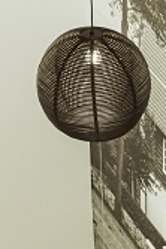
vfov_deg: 12.8
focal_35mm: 157
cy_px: 282
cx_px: 366
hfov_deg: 8.2
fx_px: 1088
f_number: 3.2
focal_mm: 23.3
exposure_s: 1/320
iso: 1250
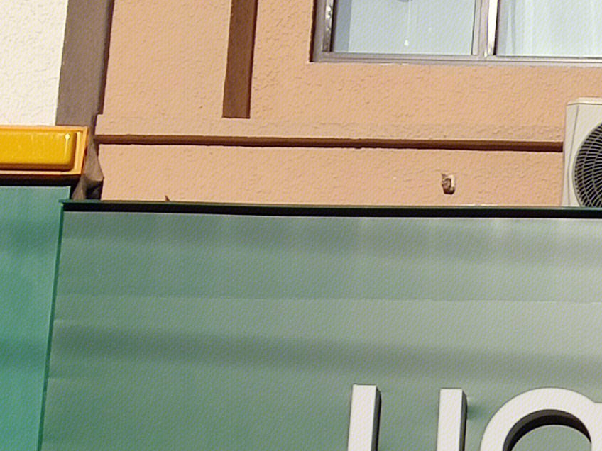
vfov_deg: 8.0
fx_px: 3200
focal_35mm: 184
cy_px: 516
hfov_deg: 10.4
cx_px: 909
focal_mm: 4.75
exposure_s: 1/3335
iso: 112
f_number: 1.75
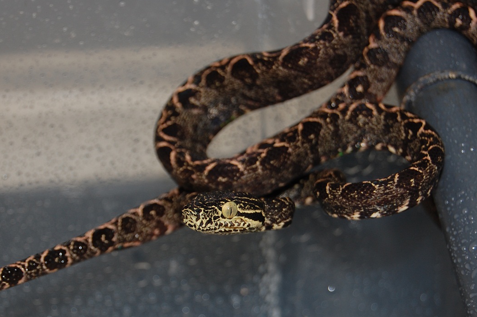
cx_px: 232
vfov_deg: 11.5
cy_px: 205
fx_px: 1572
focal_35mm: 119
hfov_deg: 17.3
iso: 200
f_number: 5.6
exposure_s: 1/125
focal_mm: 55
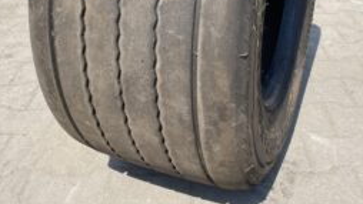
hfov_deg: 42.9
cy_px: 4
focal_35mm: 48
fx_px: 462
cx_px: 179
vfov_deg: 23.9
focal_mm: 4.25
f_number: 1.8
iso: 32
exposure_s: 1/1961
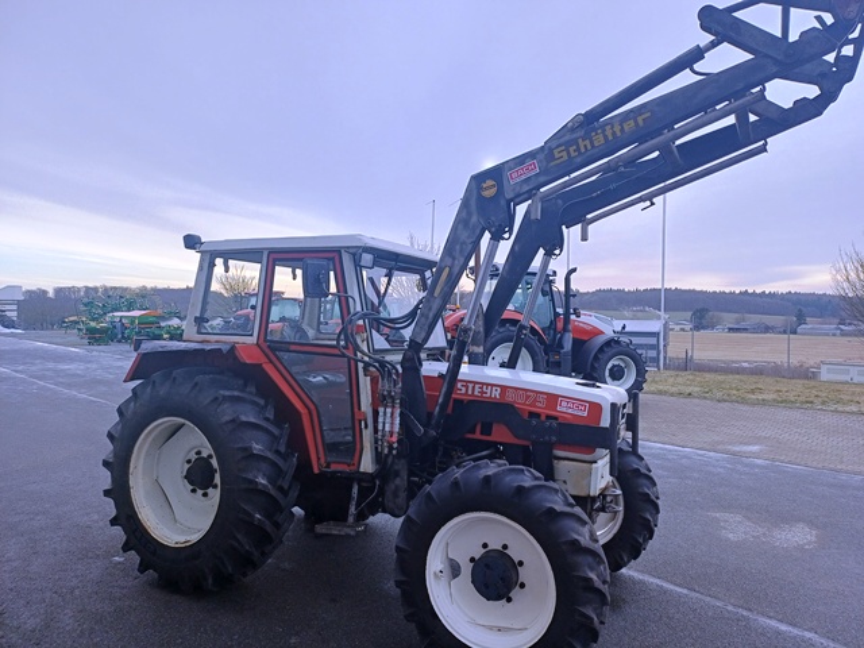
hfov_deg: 69.4
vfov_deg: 54.9
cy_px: 324
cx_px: 432
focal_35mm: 25
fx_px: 624
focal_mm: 4.65
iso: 50
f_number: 1.8
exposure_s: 1/339
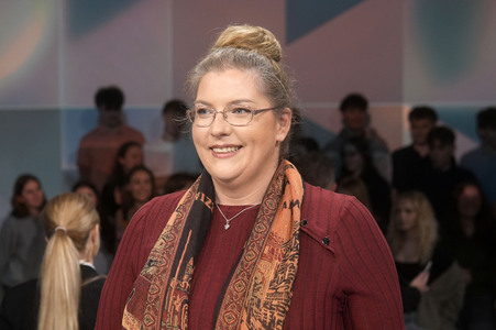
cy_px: 165
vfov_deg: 29.8
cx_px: 248
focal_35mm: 45
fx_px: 620
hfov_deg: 43.6
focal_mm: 30
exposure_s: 1/200
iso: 640
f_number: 2.2
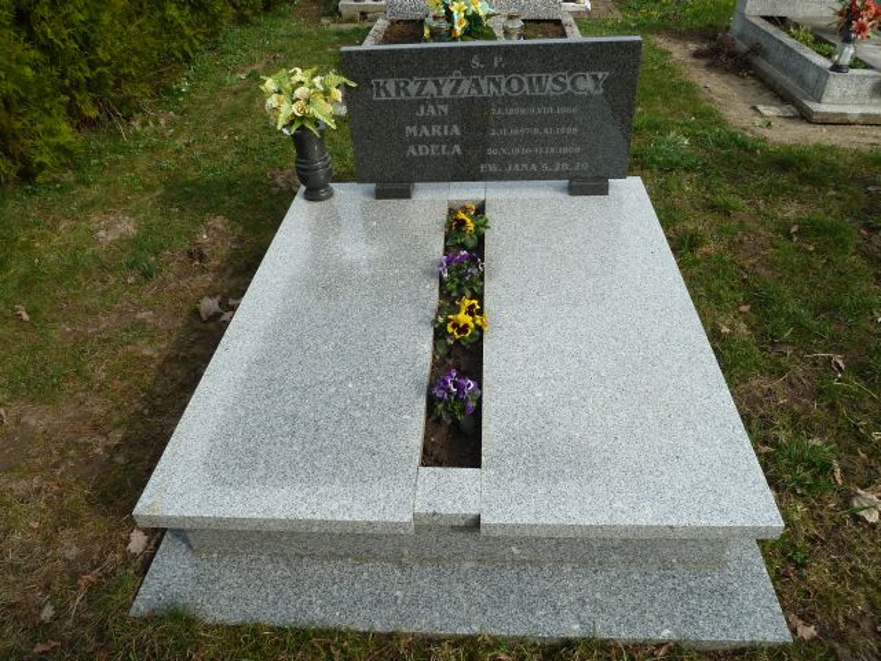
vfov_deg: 54.9
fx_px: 636
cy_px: 330
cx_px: 440
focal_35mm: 25
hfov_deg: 69.4
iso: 80
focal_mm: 4.1
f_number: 4
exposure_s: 1/400
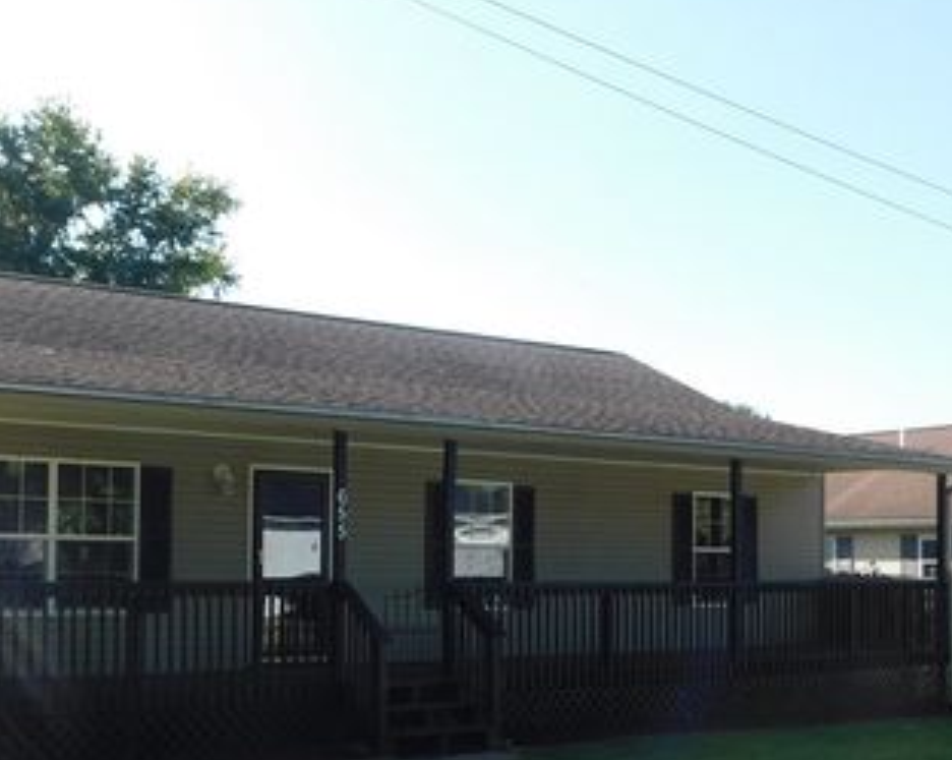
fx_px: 1323
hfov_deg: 39.1
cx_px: 317
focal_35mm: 47
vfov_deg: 31.7
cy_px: 527
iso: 125
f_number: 3.2
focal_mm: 5.3
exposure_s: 1/500
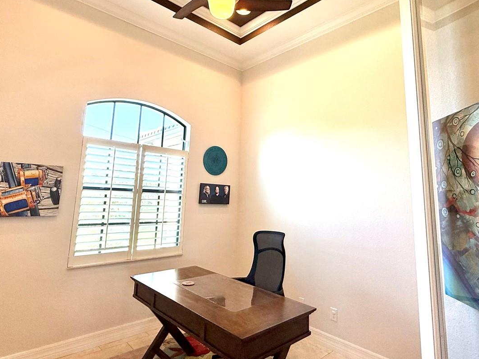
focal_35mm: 21
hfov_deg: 79.0
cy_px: 152
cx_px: 249
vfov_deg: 63.1
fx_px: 291
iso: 160
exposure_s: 1/120
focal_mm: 2.22
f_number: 2.2
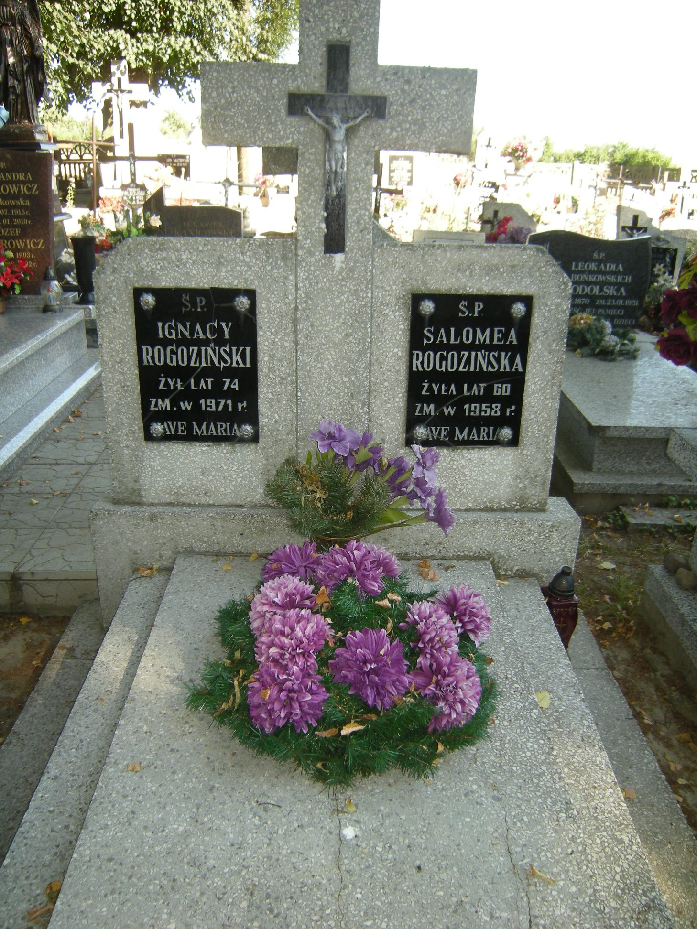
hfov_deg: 49.7
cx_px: 348
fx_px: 752
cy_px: 464
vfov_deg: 63.4
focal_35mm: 28
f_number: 2.8
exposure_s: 1/85.1
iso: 64
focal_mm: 4.7
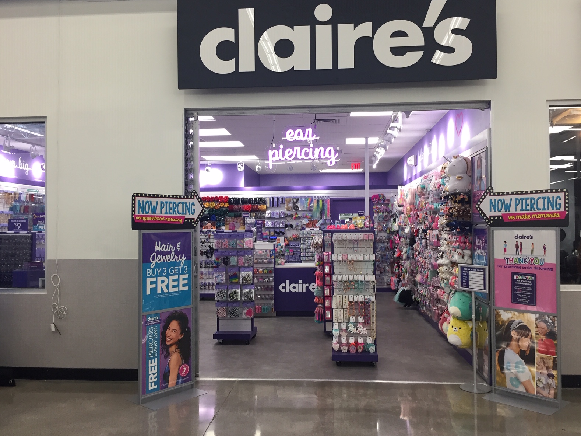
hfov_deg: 60.0
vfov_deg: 46.8
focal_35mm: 30
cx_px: 295
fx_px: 503
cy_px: 212
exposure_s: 1/30
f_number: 2.2
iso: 32
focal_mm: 4.15
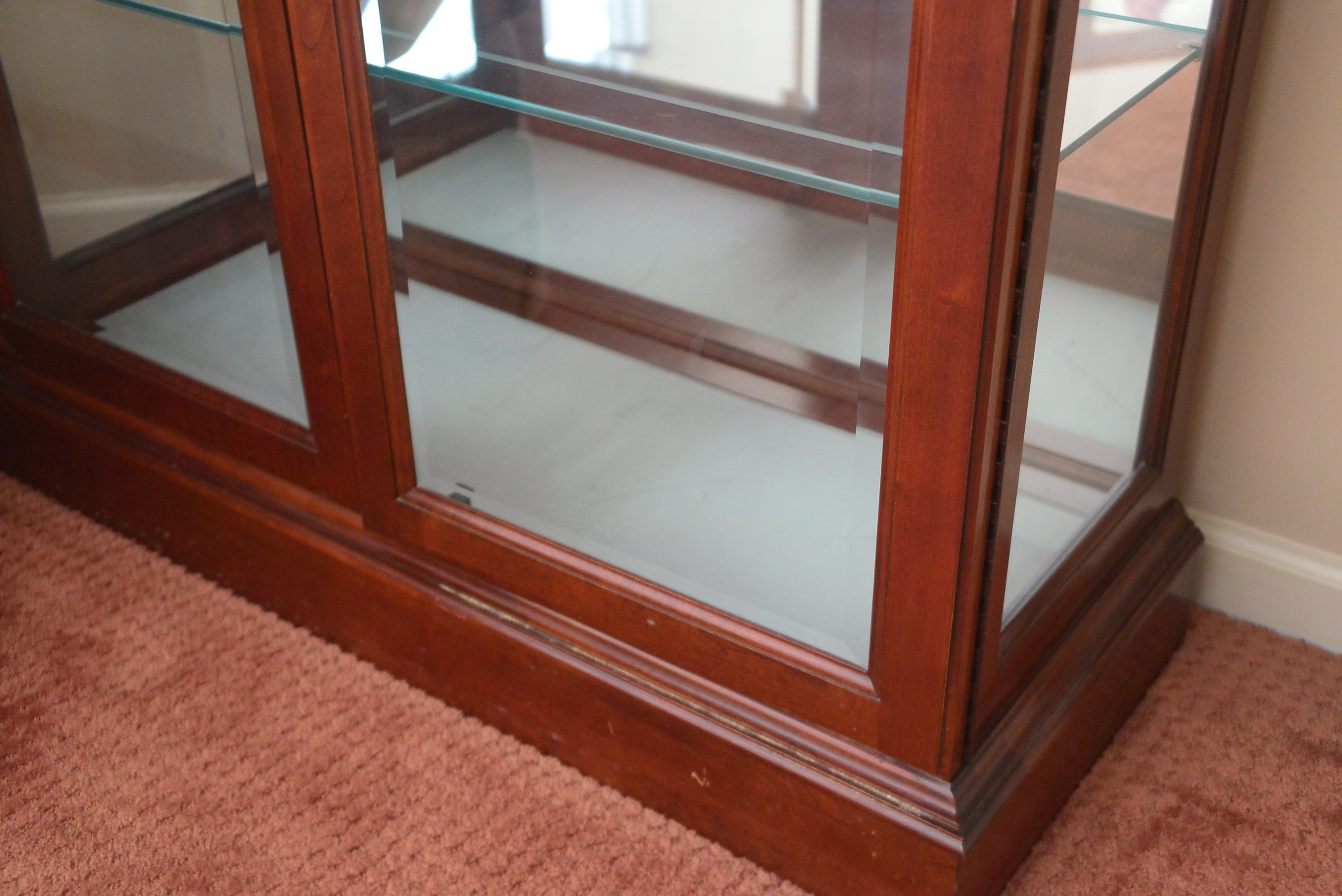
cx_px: 671
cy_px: 448
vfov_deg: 31.9
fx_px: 1566
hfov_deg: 46.4
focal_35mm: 42
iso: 5000
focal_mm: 42
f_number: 4.5
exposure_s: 1/60
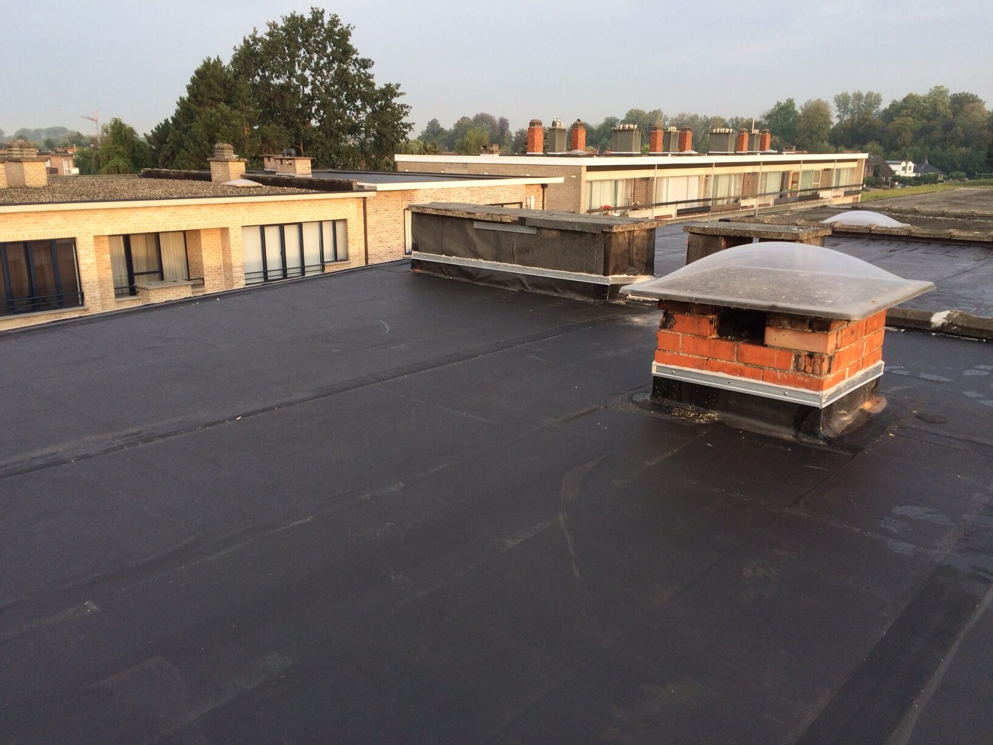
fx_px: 832
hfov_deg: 61.7
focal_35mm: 29
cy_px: 372
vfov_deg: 48.2
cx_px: 496
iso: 32
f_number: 2.2
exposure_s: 1/311
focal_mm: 4.15
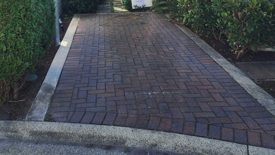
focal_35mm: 43
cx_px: 112
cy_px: -18
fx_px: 314
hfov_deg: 47.1
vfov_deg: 25.6
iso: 12
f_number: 1.8
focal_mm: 6.4
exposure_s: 1/194
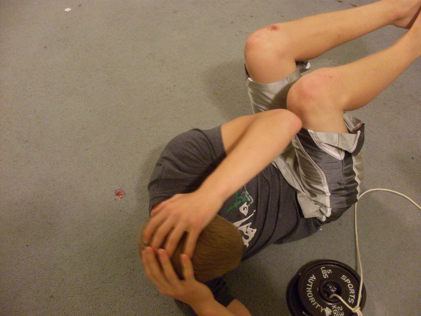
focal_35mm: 38
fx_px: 462
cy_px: 158
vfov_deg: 37.7
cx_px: 210
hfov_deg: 49.0
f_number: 2.8
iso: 200
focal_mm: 6.3
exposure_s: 1/4
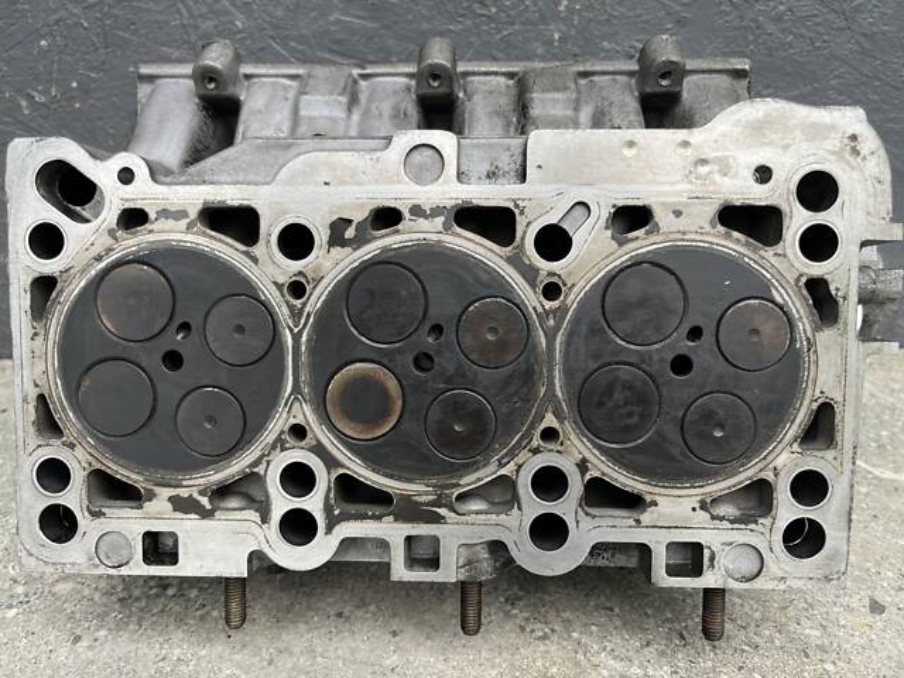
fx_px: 679
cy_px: 339
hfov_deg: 67.3
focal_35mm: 26
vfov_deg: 53.1
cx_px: 452
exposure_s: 1/358
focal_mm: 5.1
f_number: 1.6
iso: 50
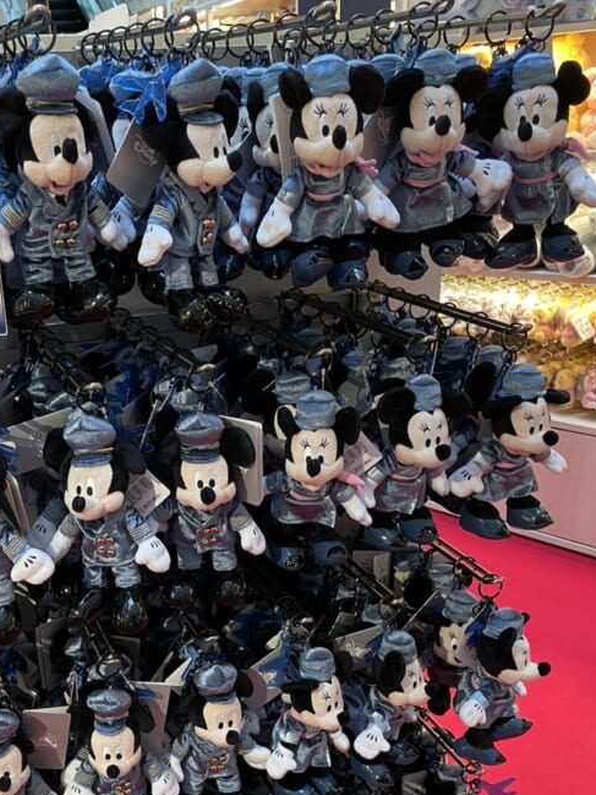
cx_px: 188
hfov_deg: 34.7
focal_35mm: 41
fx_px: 941
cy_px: 588
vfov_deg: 44.4
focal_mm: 4.2
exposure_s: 1/50
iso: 125
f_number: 1.6
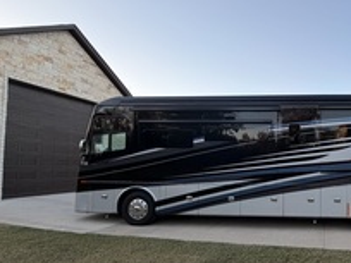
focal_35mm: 24
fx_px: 243
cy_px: 157
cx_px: 291
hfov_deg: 64.0
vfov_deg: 56.4
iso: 40
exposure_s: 1/205
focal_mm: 2.22
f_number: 2.2
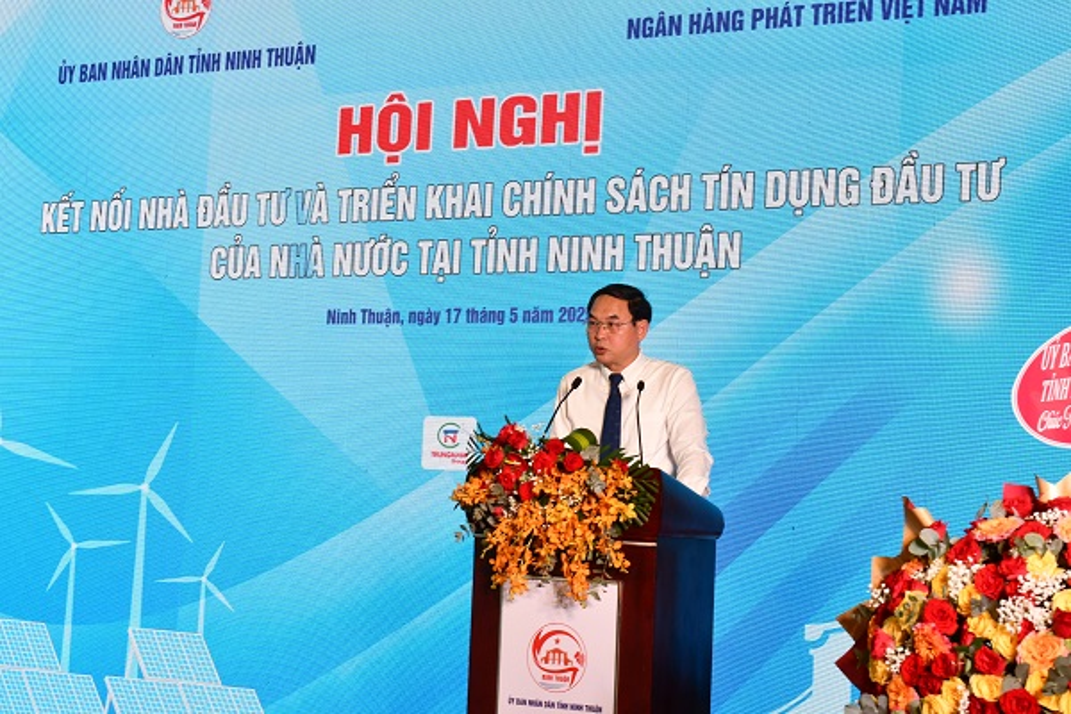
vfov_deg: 18.9
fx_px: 2142
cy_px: 357
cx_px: 536
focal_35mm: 72
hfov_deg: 28.1
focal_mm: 48
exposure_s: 1/60
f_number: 9
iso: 500
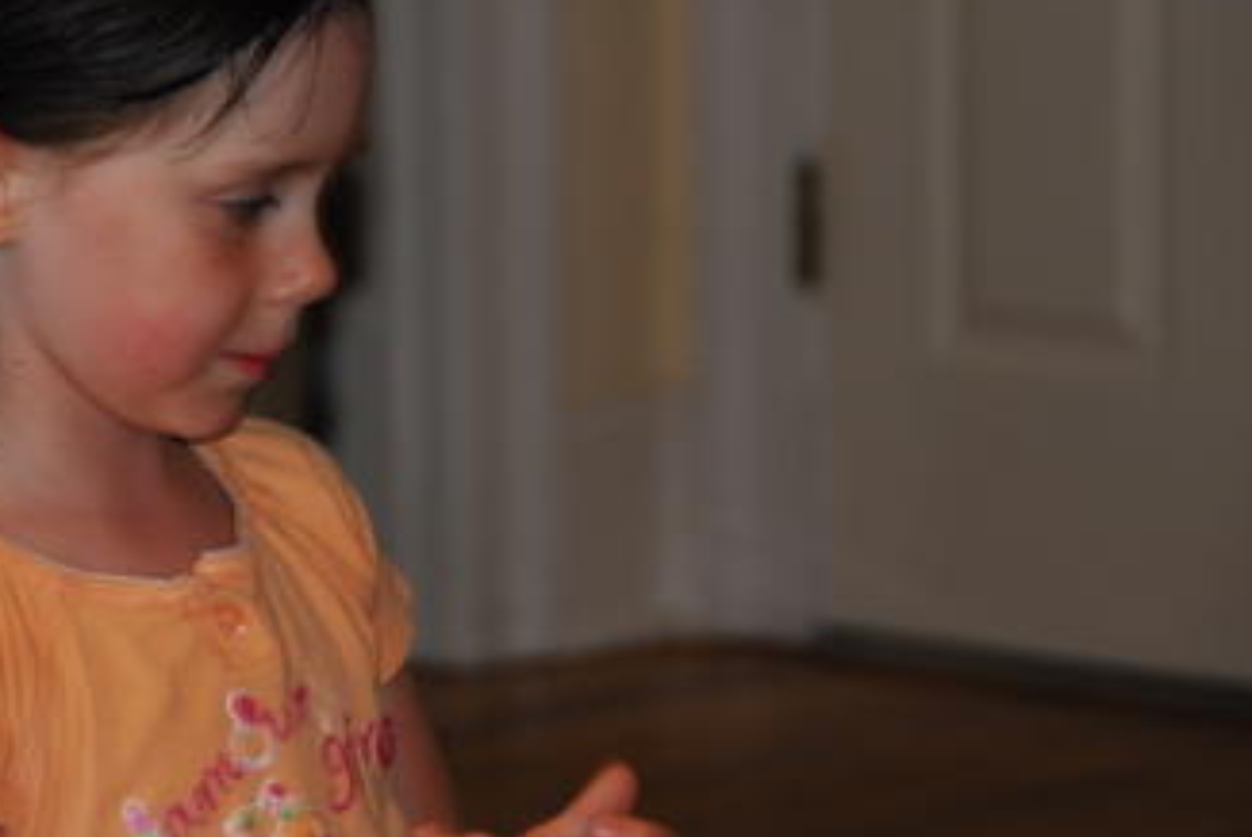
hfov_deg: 5.8
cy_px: 250
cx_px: 157
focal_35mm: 353
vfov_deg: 3.9
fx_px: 12287
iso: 200
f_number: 5.3
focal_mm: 120
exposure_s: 1/30
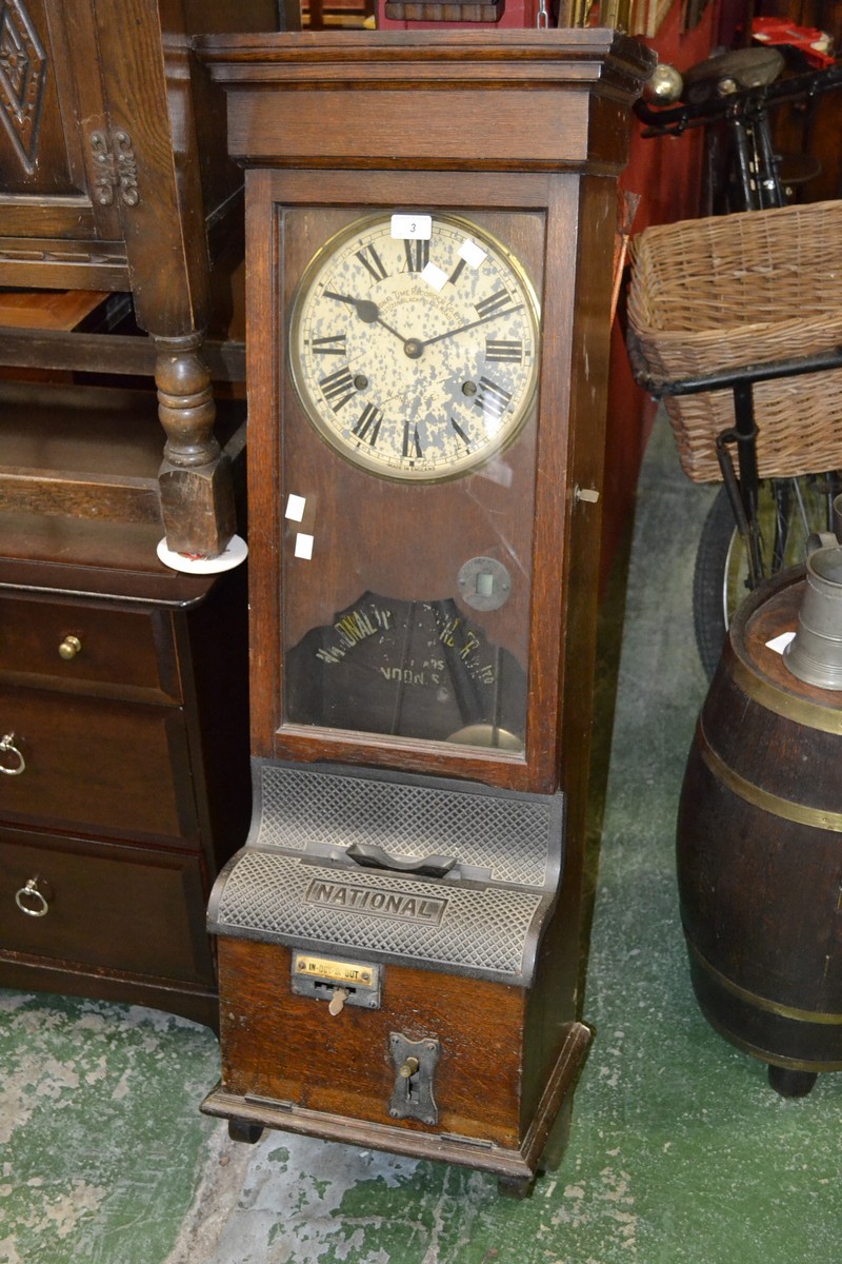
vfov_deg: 45.0
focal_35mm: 44
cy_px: 632
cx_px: 421
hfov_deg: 30.8
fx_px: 1526
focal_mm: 29
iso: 3200
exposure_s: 1/60
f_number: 4.5
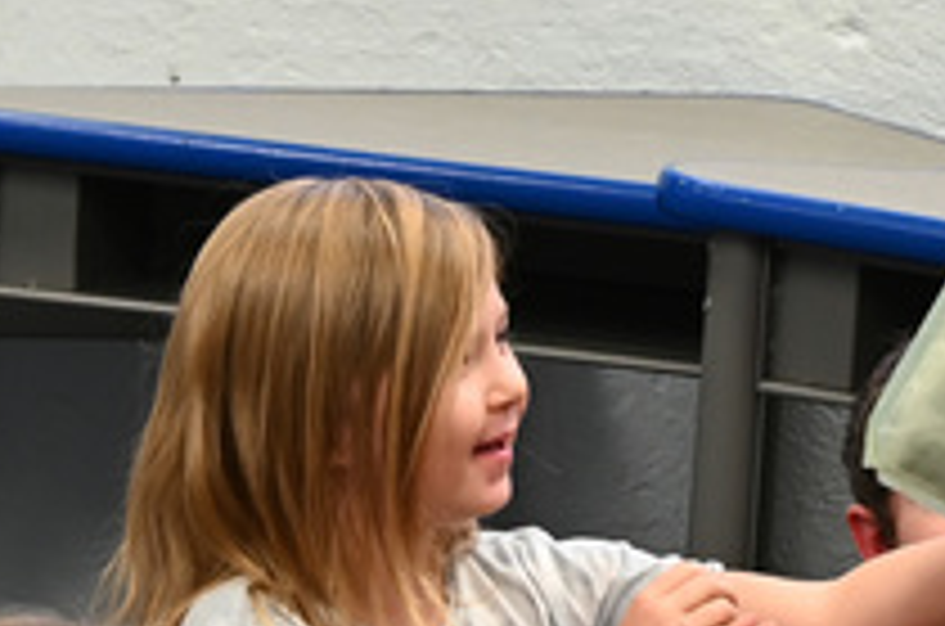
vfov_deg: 4.6
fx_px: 7805
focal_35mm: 298
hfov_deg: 6.9
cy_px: 520
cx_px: 756
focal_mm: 61
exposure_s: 1/60
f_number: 6
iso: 1100
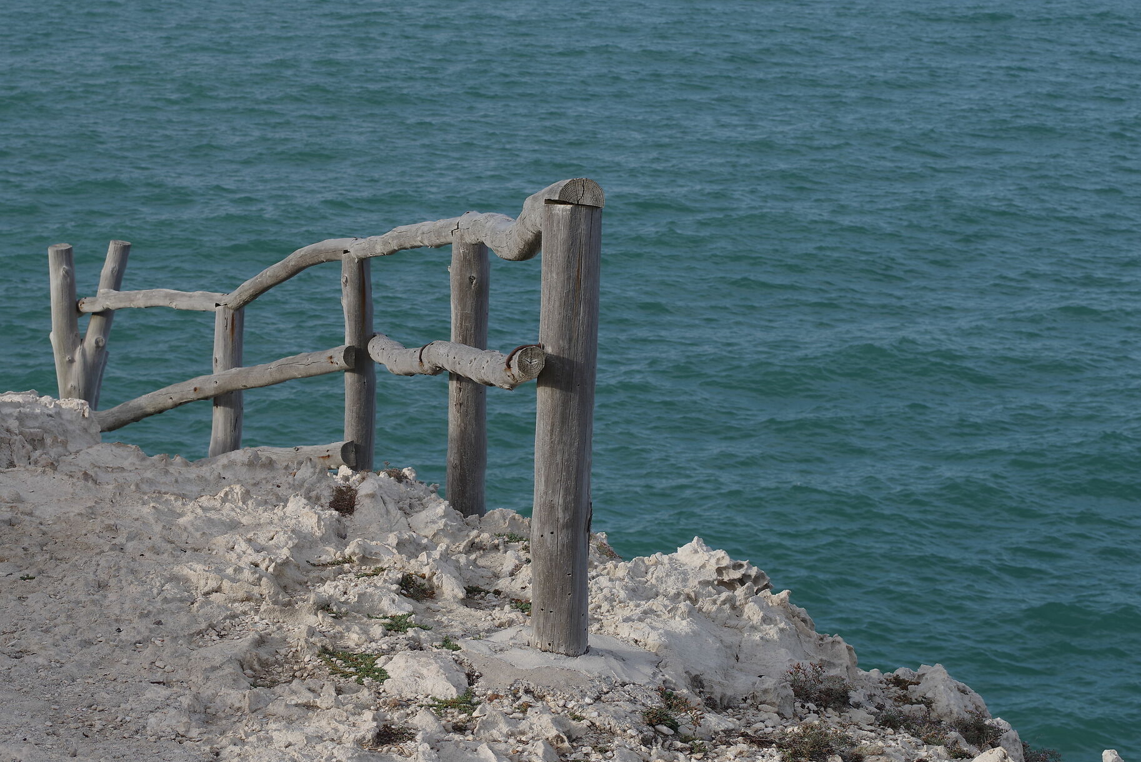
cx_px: 410
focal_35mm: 92
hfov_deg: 22.1
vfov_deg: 14.9
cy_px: 339
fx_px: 2917
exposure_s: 1/100
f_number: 11
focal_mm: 70
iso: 100
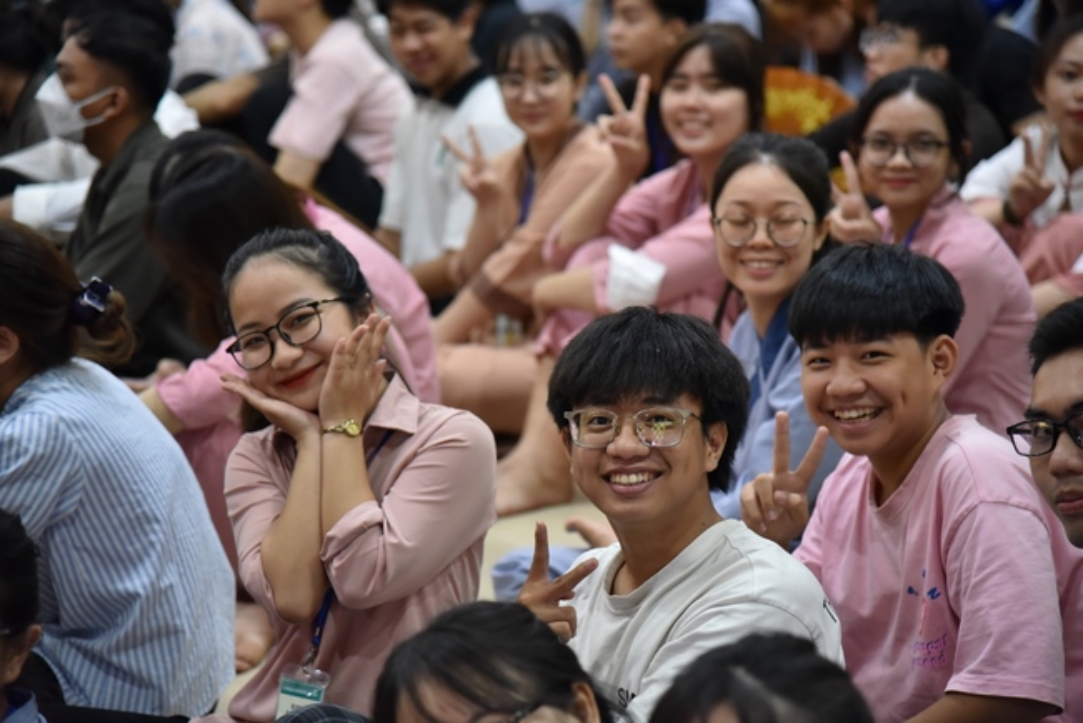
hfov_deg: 19.4
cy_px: 362
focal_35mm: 105
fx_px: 3160
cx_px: 542
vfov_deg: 13.1
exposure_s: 1/100
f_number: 4
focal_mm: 105
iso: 3200
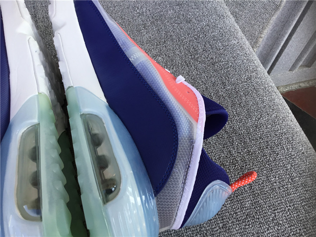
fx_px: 283
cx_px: 158
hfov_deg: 58.4
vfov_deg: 45.4
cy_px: 118
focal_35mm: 31
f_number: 2.4
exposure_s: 1/219
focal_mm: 3.3
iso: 25
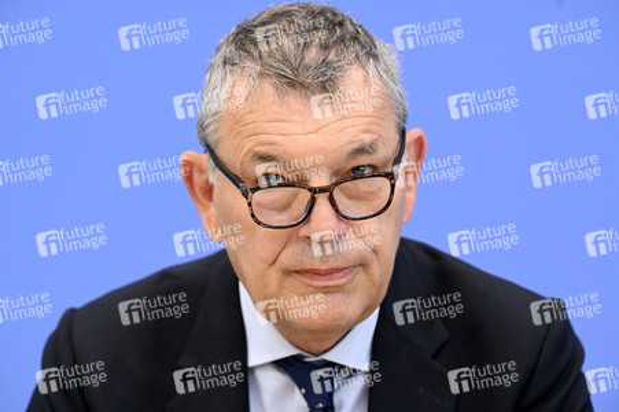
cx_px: 310
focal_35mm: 175
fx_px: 3007
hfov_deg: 11.8
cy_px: 206
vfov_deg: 7.8
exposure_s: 1/500
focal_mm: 175
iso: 4000
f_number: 5
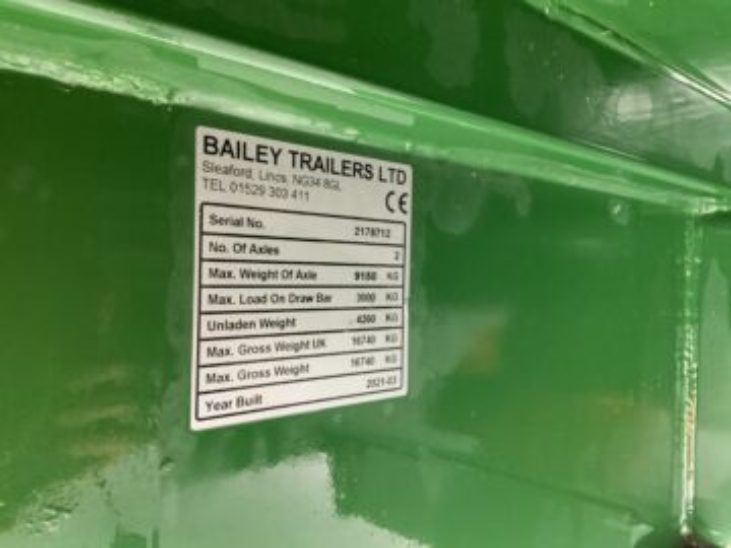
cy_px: 274
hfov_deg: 61.7
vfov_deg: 48.2
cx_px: 366
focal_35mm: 29
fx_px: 612
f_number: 1.8
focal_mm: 3
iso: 320
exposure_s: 1/40
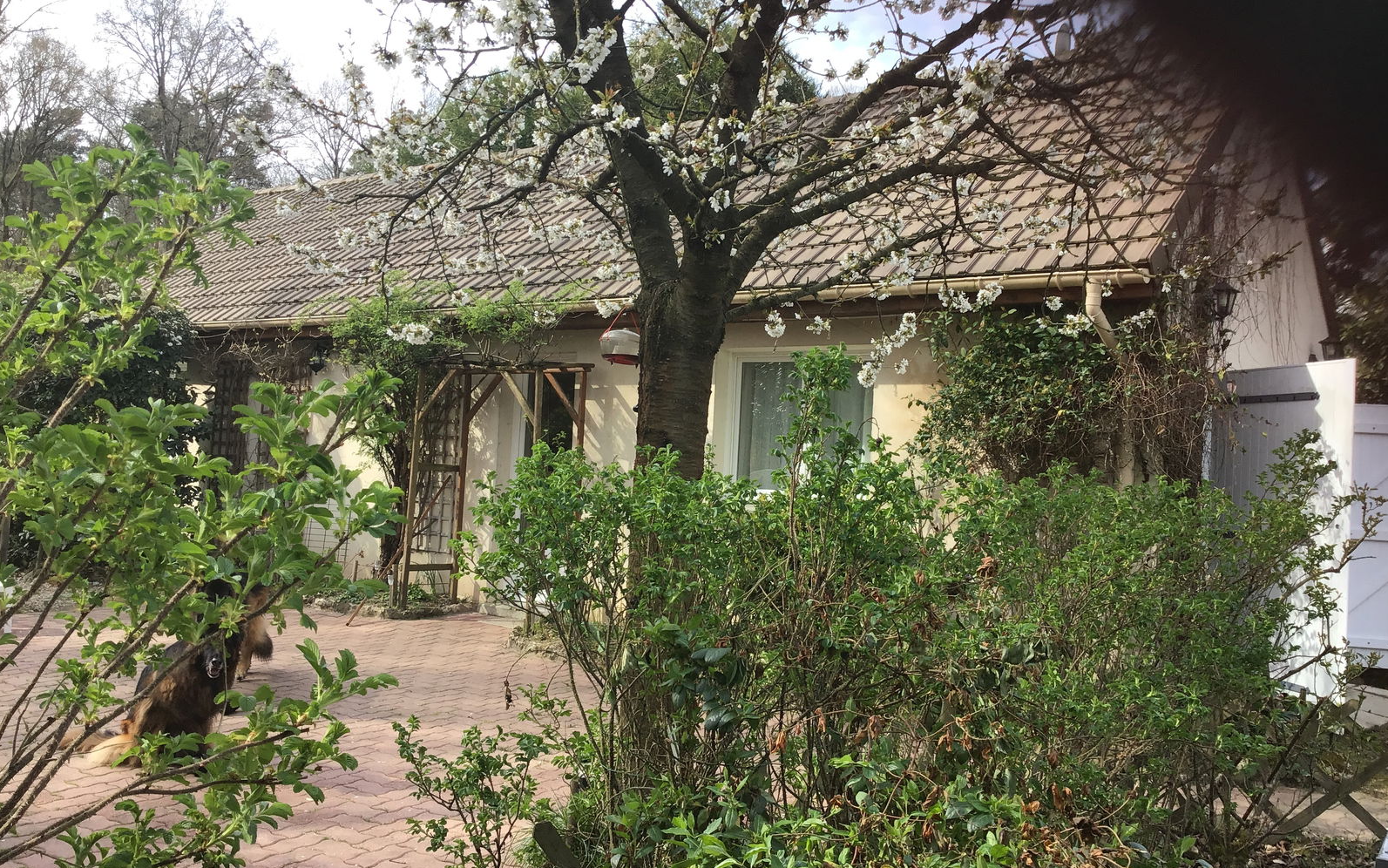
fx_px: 1248
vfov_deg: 38.3
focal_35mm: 33
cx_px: 695
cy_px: 418
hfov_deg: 58.1
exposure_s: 1/276
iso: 25
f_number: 2.4
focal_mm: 3.3
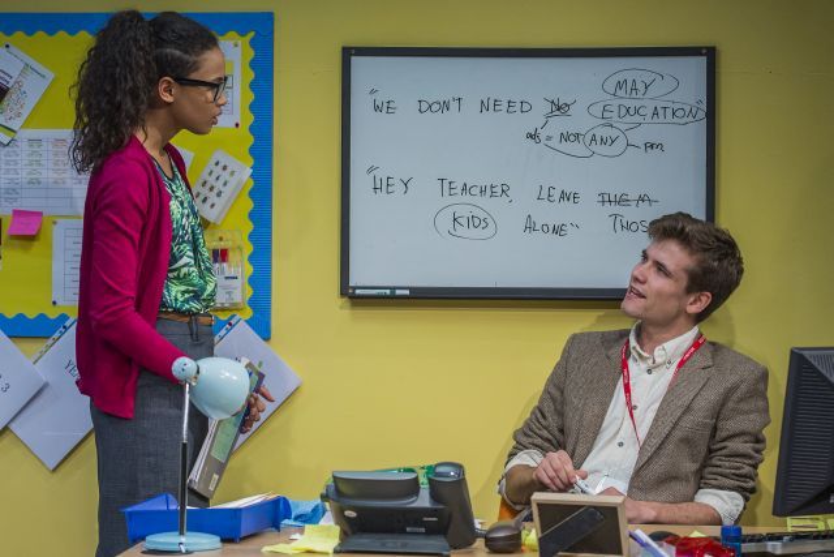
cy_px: 278
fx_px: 1969
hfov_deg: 23.9
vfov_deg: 16.1
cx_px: 417
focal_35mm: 85
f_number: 5.6
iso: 2000
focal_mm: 85
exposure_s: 1/400
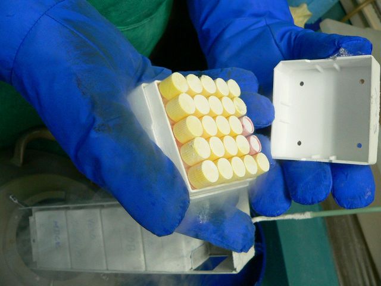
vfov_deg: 39.7
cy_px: 143
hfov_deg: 51.4
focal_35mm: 36
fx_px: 396
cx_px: 190
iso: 200
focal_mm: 6
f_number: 2.8
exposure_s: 1/40
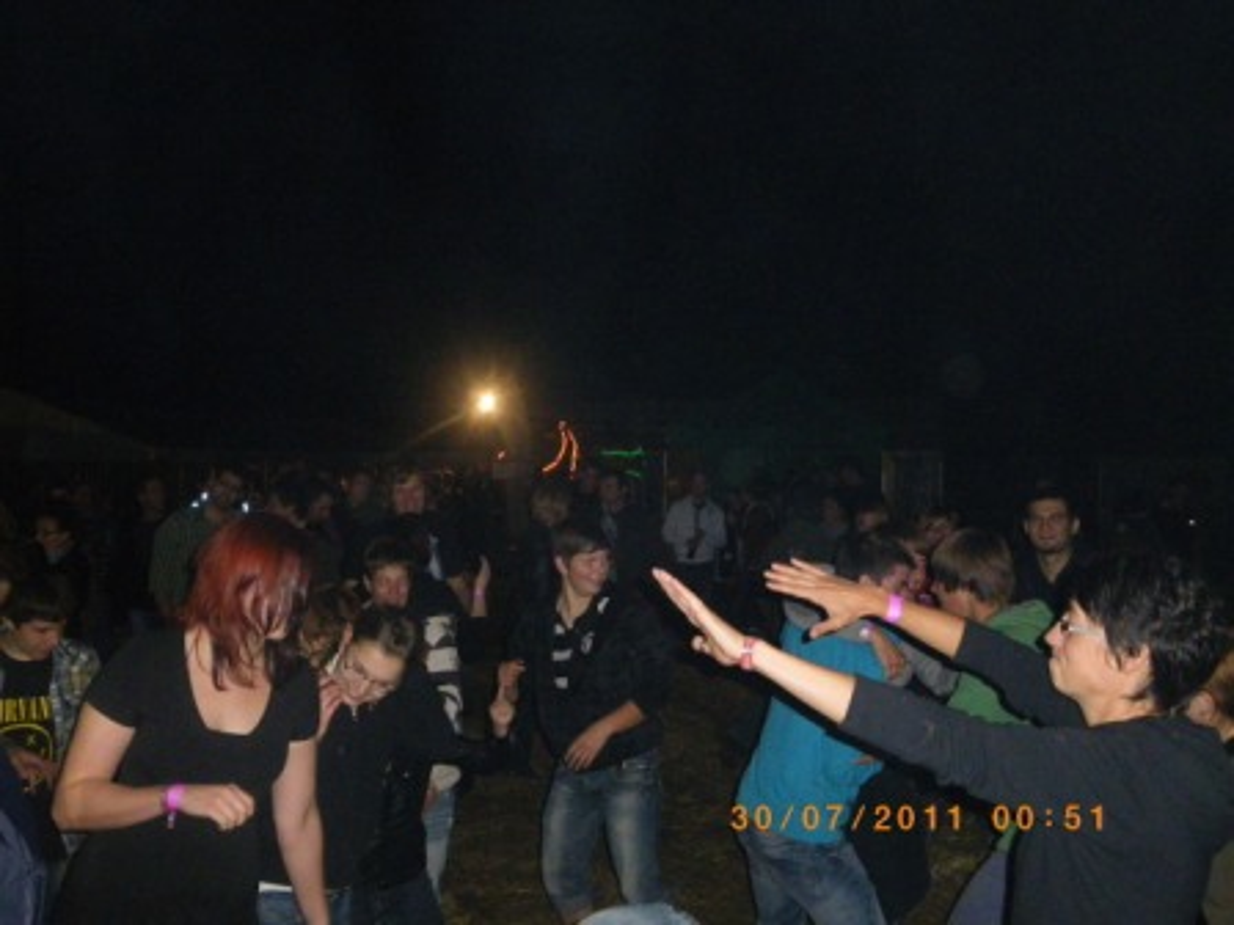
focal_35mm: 39
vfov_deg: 36.8
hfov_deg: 47.9
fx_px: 1390
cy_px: 462
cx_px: 617
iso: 800
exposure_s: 1/80
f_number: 3
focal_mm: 6.9
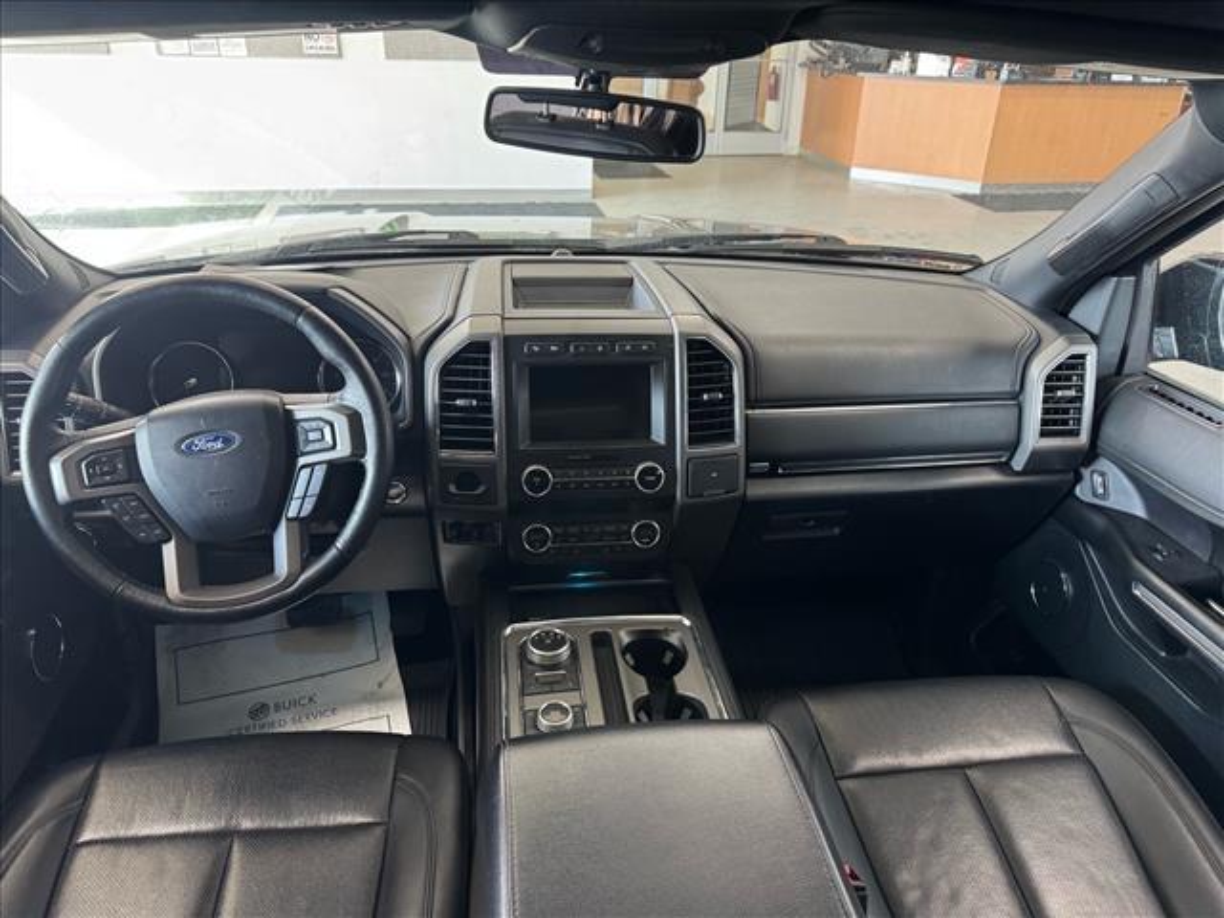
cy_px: 459
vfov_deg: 56.8
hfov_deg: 71.6
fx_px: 849
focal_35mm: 24
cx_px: 612
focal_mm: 6.76
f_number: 1.78
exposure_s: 1/60
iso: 250
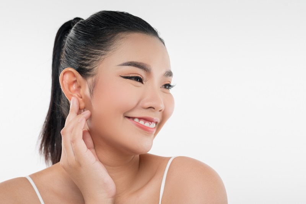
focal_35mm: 85
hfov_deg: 23.9
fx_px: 722
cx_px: 153
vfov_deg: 16.0
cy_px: 102
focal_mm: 85
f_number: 10
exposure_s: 1/200
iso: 100
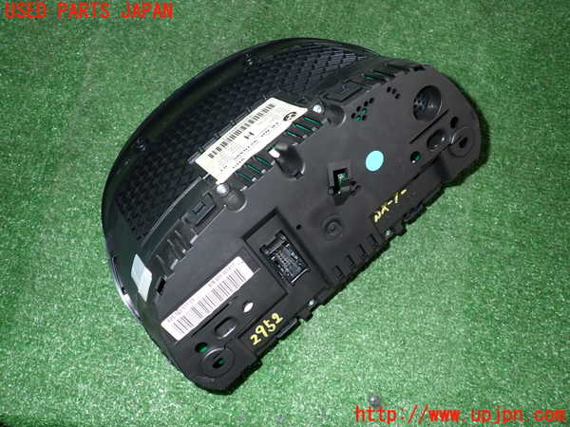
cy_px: 214
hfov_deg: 60.0
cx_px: 285
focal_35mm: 30
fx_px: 494
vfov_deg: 46.8
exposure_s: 1/30
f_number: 6.3
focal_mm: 5.4
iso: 200
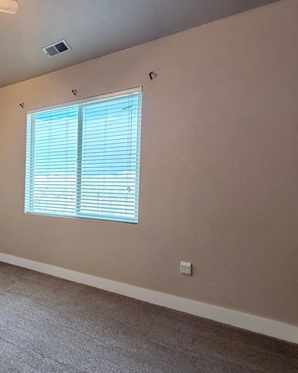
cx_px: -13
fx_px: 276
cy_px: 192
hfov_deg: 45.7
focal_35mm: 25
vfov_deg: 68.1
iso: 320
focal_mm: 2.22
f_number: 2.2
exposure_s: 1/60
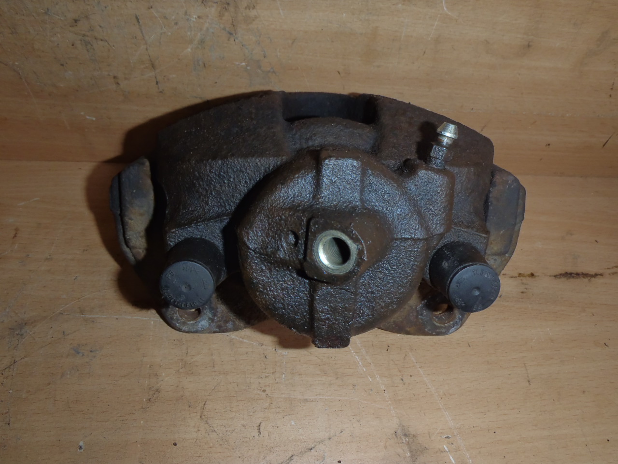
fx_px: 500
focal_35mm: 28
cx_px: 309
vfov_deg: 49.7
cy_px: 232
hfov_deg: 63.4
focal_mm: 5
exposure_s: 1/30
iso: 100
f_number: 3.9
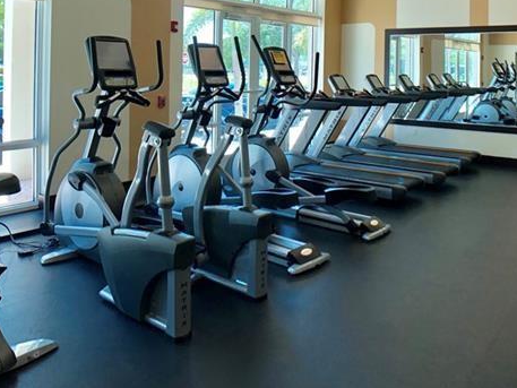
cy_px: 78
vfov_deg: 29.0
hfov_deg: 38.9
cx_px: 241
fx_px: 732
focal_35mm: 49
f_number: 1.8
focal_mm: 3.99
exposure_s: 1/120
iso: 40
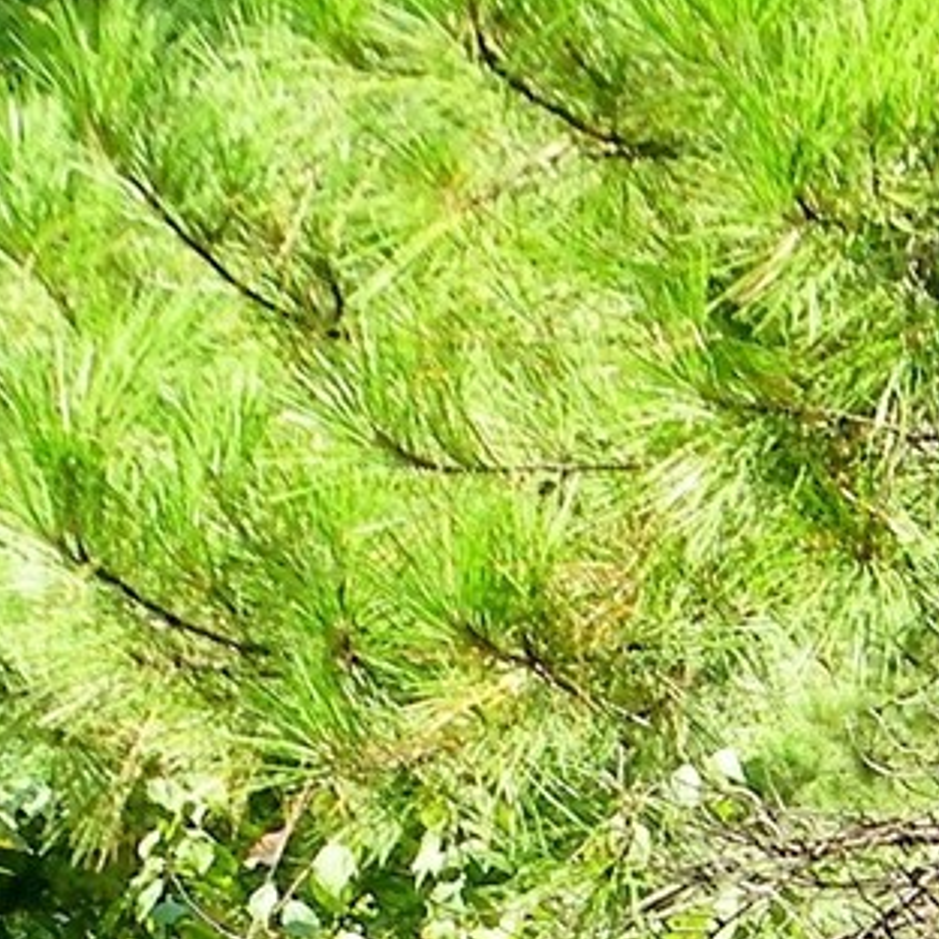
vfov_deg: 6.2
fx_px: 8501
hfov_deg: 6.3
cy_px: 1860
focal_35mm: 277
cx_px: 984
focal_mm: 9.1
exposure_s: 1/160
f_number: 4
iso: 80
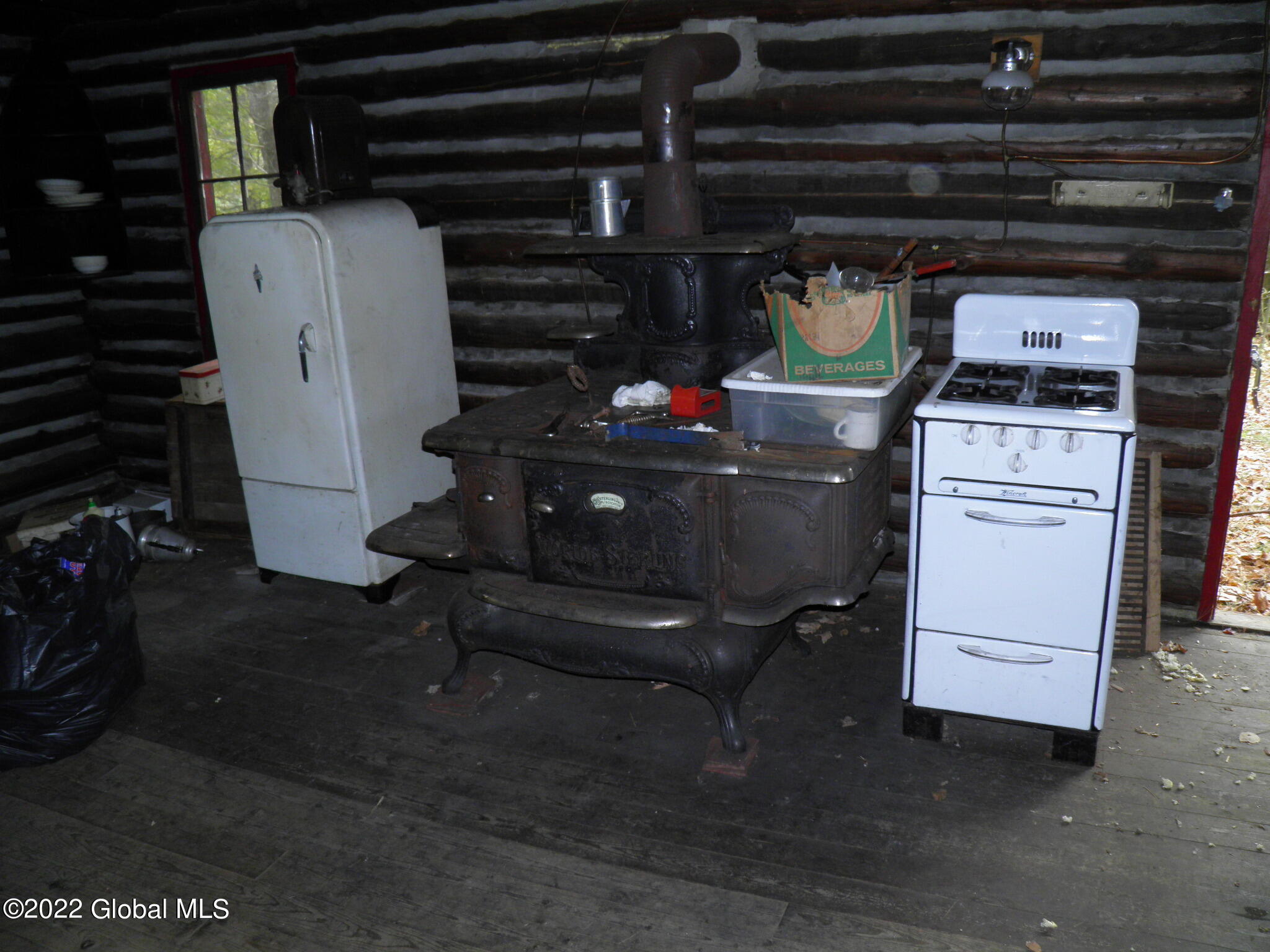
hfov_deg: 63.4
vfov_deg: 49.7
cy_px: 476
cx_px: 635
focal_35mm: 28
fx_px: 1027
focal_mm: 4.9
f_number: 2.8
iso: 100
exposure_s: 1/30
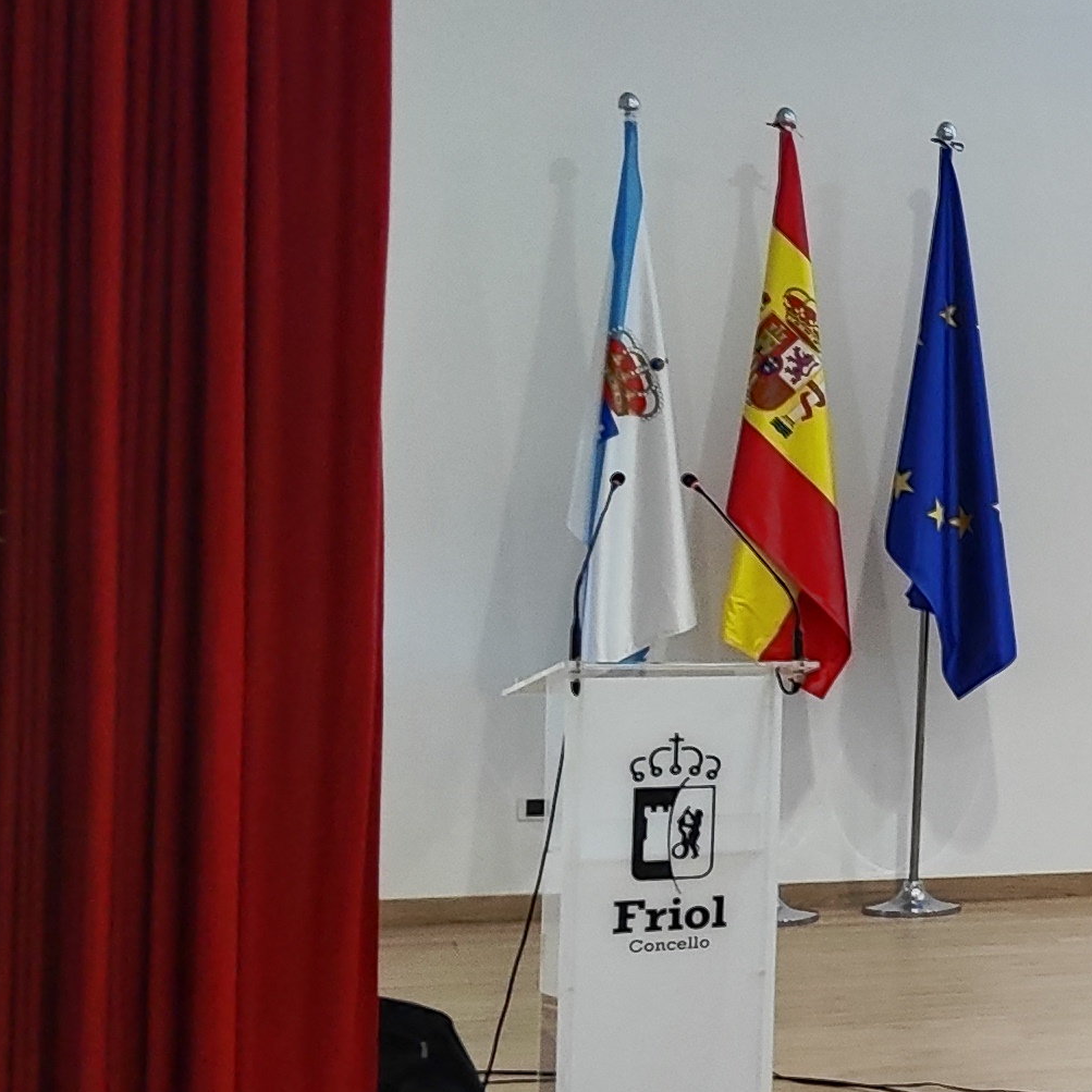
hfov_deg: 16.8
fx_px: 2962
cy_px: 572
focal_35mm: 83
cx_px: 2046
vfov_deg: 20.9
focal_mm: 5.4
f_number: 1.8
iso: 130
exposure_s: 1/60
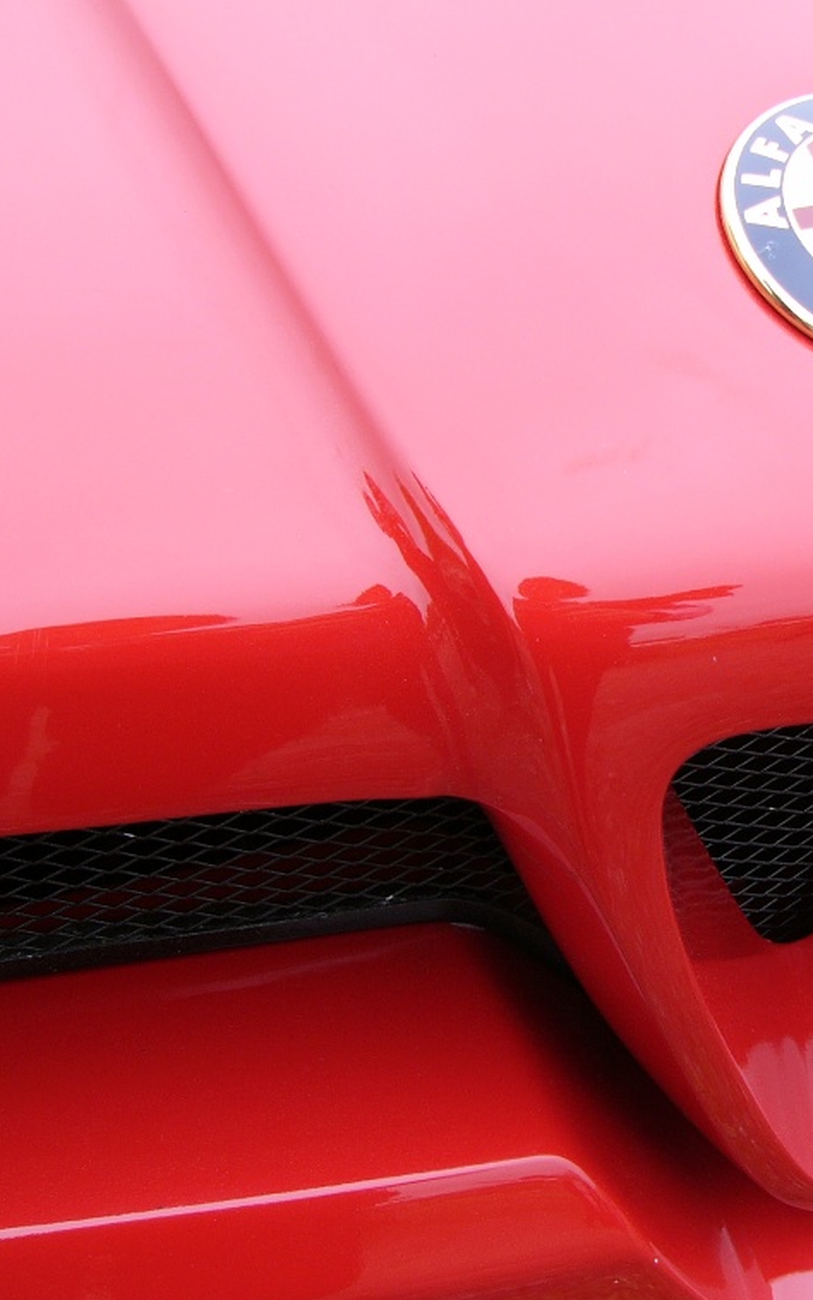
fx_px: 1878
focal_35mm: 53
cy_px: 652
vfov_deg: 38.2
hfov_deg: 23.7
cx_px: 736
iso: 50
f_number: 2.8
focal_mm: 6.1
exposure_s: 1/100
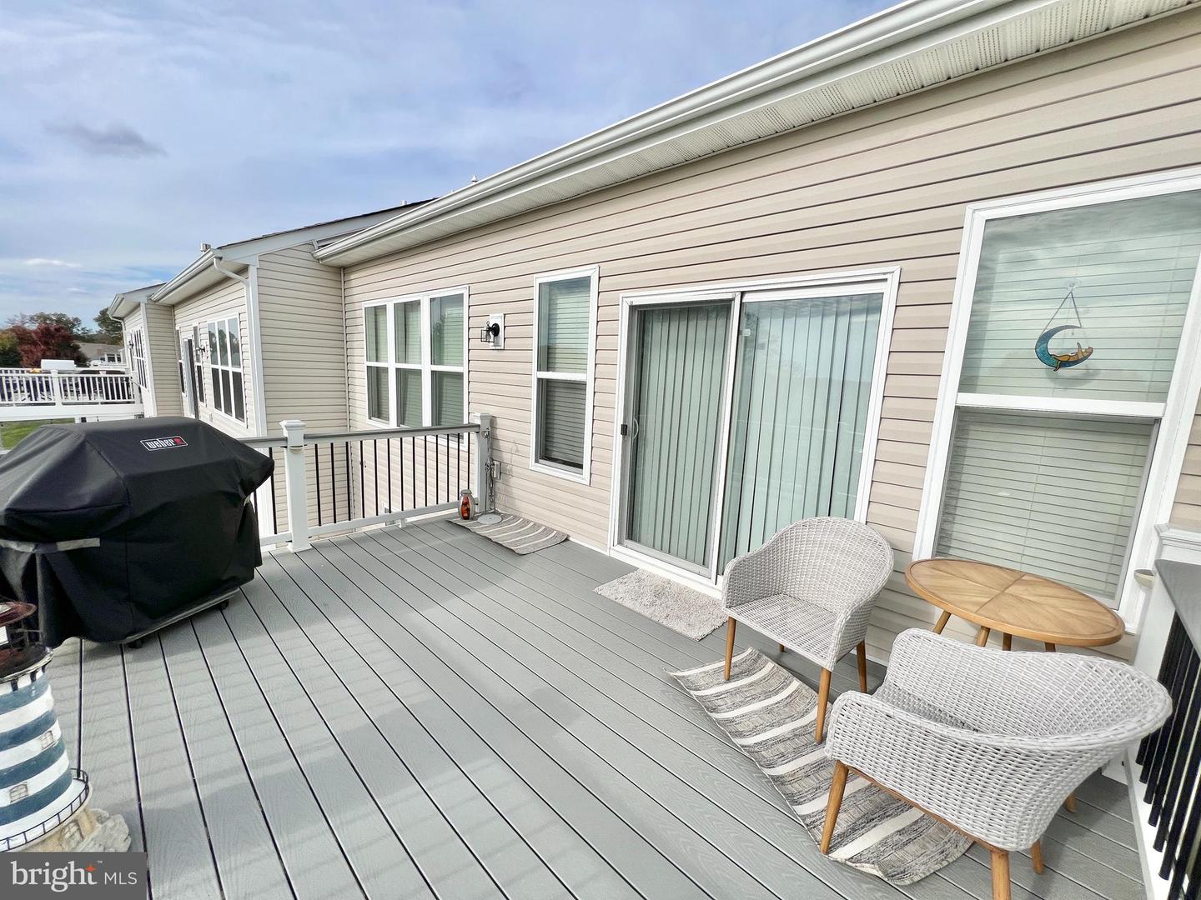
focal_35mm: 13
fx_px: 451
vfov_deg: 89.9
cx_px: 600
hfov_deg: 106.2
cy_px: 450
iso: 32
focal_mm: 1.57
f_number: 1.8
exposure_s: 1/2950
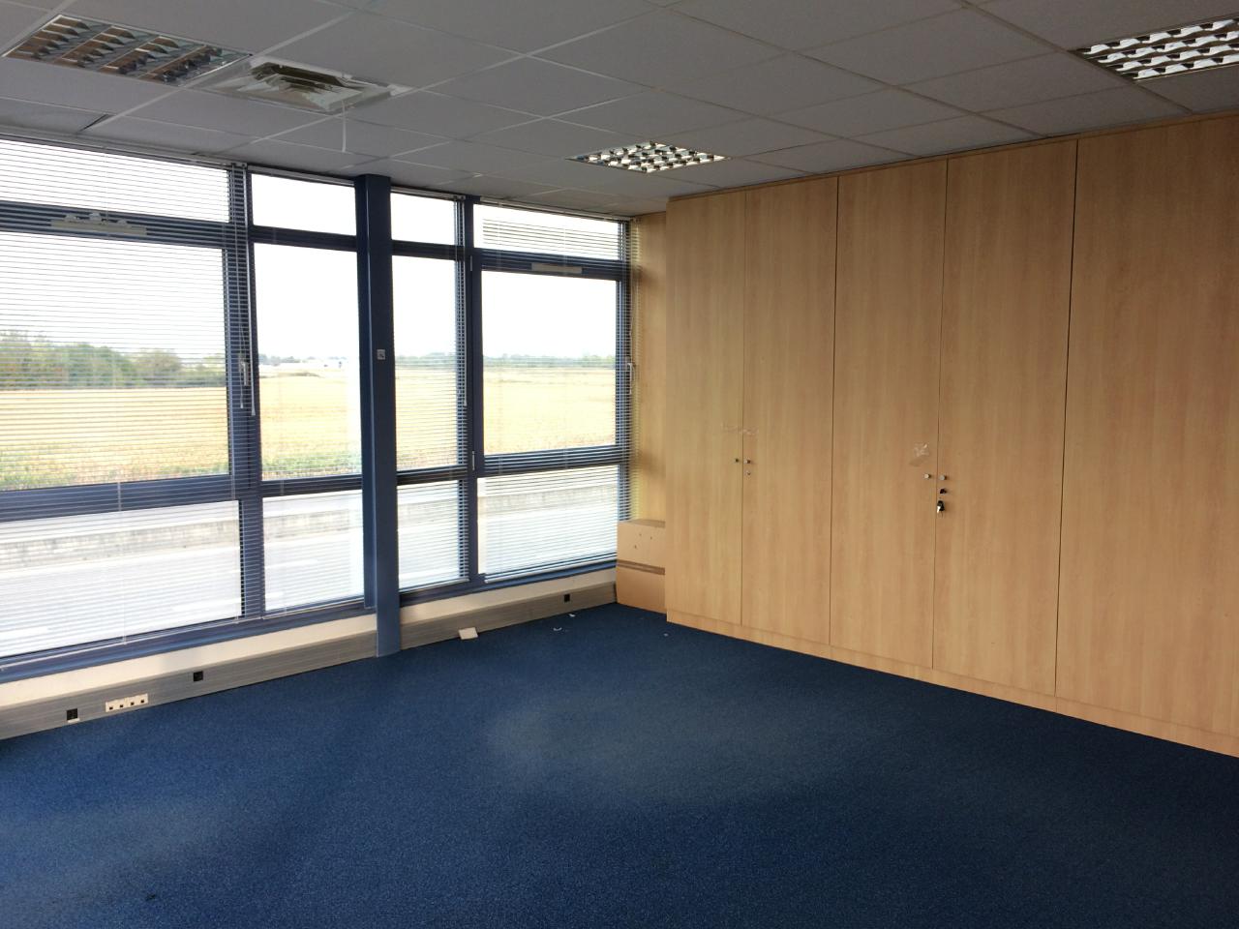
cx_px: 620
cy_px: 464
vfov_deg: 48.2
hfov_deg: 61.7
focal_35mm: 29
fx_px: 1038
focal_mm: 4.15
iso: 50
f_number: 2.2
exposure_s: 1/100
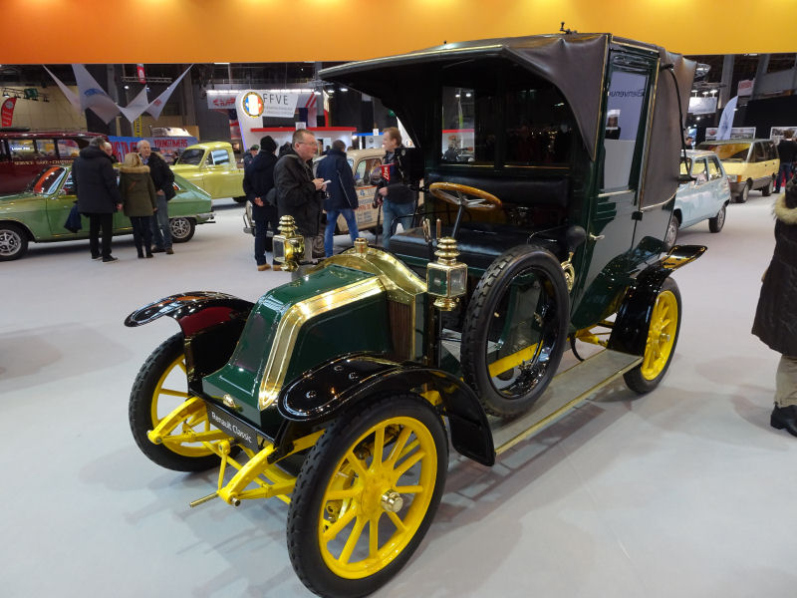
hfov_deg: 71.6
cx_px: 398
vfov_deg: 56.8
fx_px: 553
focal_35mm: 24
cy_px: 299
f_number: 3.5
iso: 125
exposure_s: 1/30
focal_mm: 4.13
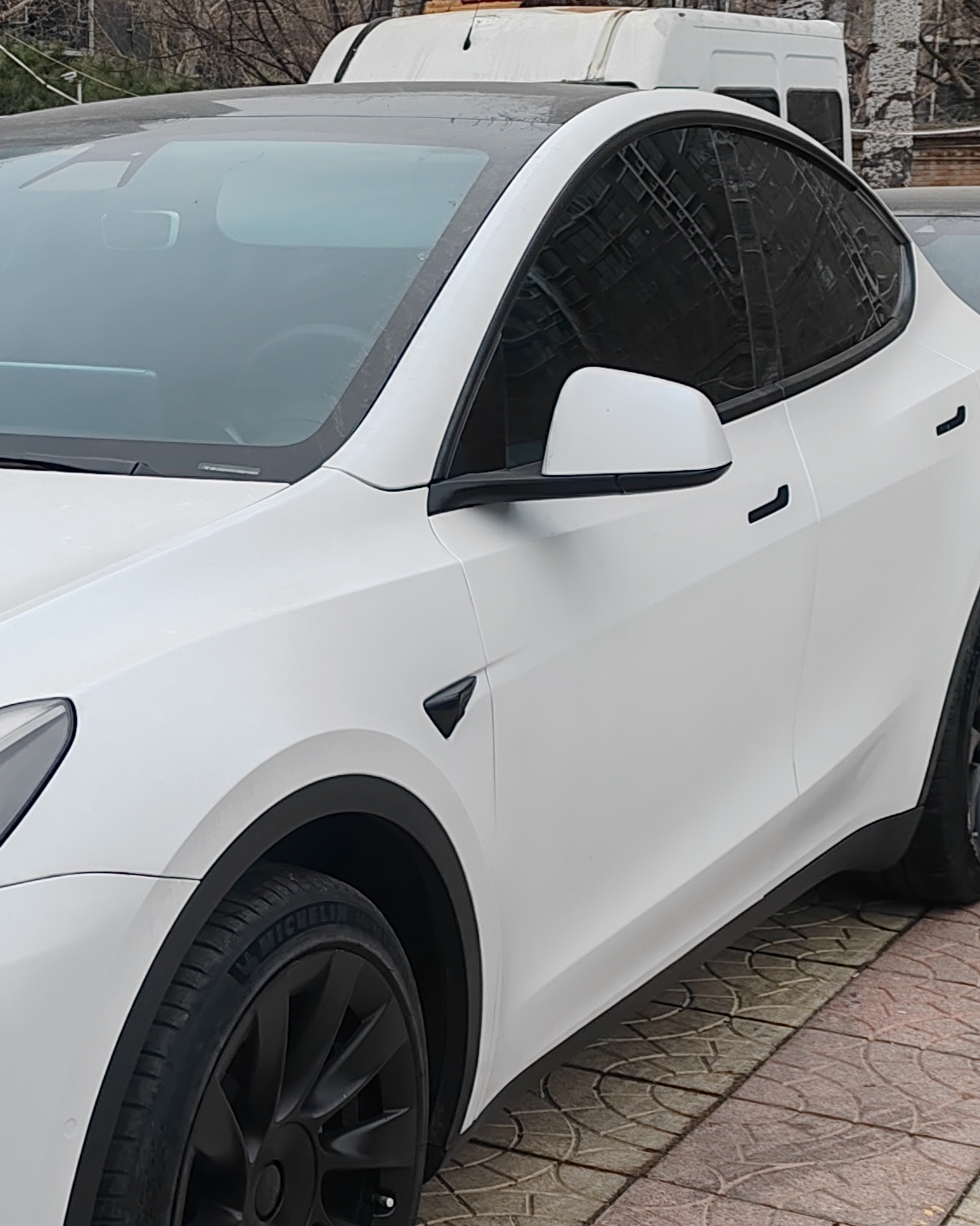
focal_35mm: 68
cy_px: 749
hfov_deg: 21.7
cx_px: -7
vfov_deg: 27.8
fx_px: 2466
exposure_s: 1/100
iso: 160
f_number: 1.8
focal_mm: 6.14
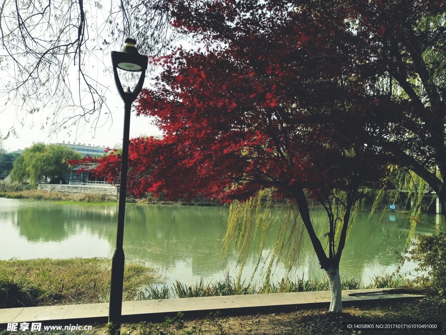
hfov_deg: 67.3
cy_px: 168
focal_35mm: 26
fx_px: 335
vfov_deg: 53.1
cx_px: 223
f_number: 2
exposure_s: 1/2519
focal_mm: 3.88
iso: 125
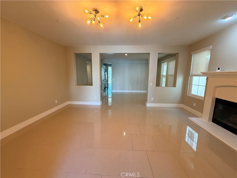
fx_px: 96
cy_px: 89
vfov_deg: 85.7
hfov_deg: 102.1
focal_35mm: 14
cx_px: 118
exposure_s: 1/120
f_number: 2.2
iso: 250
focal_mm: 2.22
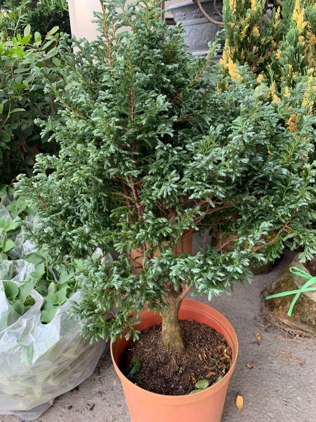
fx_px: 316
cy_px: 211
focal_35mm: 26
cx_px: 158
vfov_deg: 67.3
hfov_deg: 53.1
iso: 32
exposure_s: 1/122
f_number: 1.8
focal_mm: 4.25
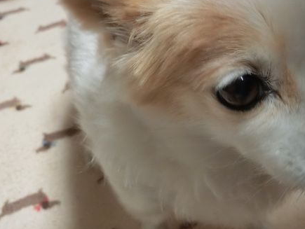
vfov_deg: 23.6
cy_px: 81
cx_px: 208
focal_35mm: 62
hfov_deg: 30.9
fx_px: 547
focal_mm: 8
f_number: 4.4
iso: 1000
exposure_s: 1/30
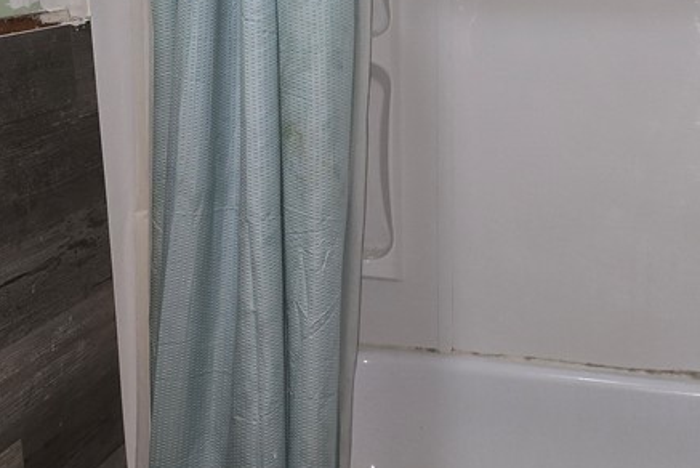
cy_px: 183
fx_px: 1090
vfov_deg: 24.2
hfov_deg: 35.6
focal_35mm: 56
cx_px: 380
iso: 125
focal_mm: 6.3
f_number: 1.7
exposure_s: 1/24
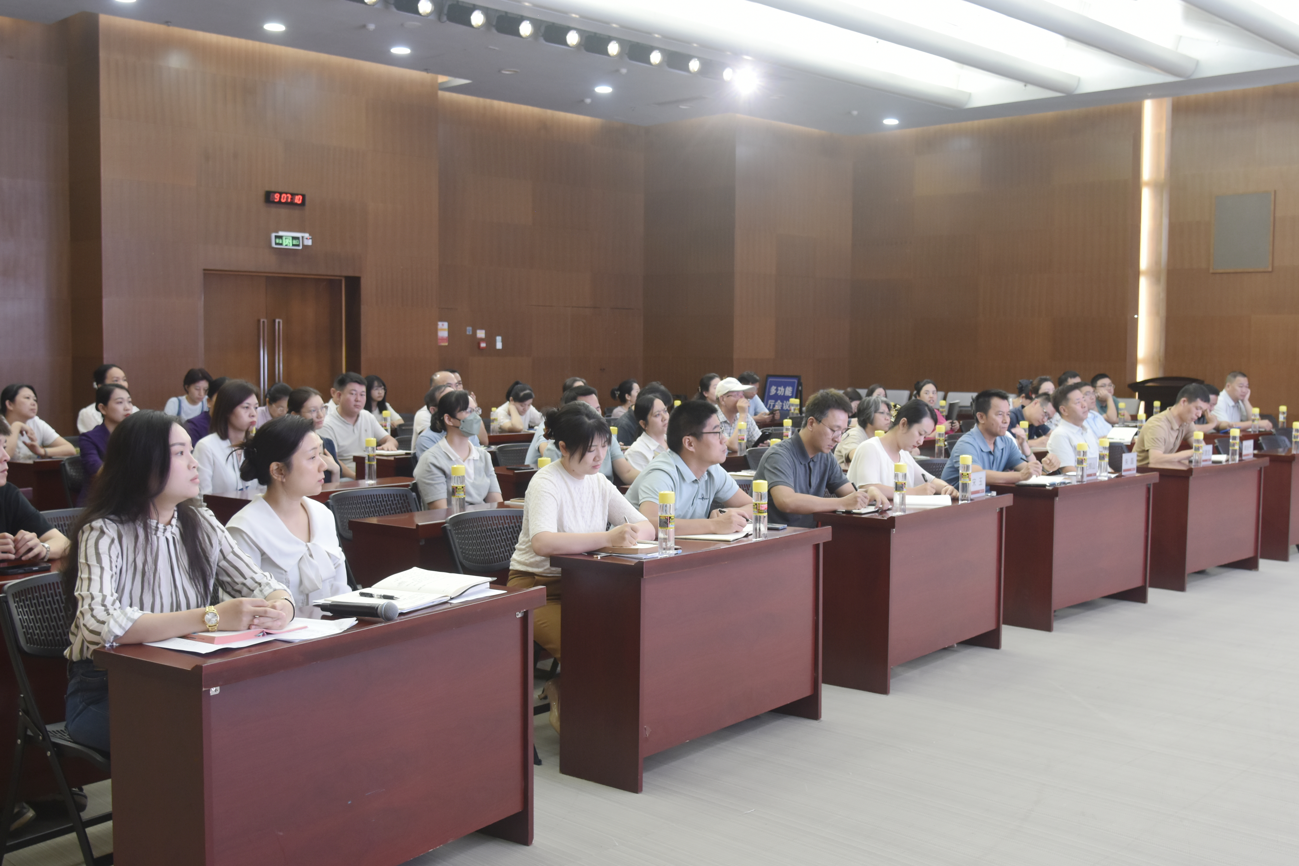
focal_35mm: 36
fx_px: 1299
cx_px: 650
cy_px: 433
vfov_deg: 36.9
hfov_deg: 53.1
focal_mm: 24
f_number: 4
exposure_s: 1/40
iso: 640
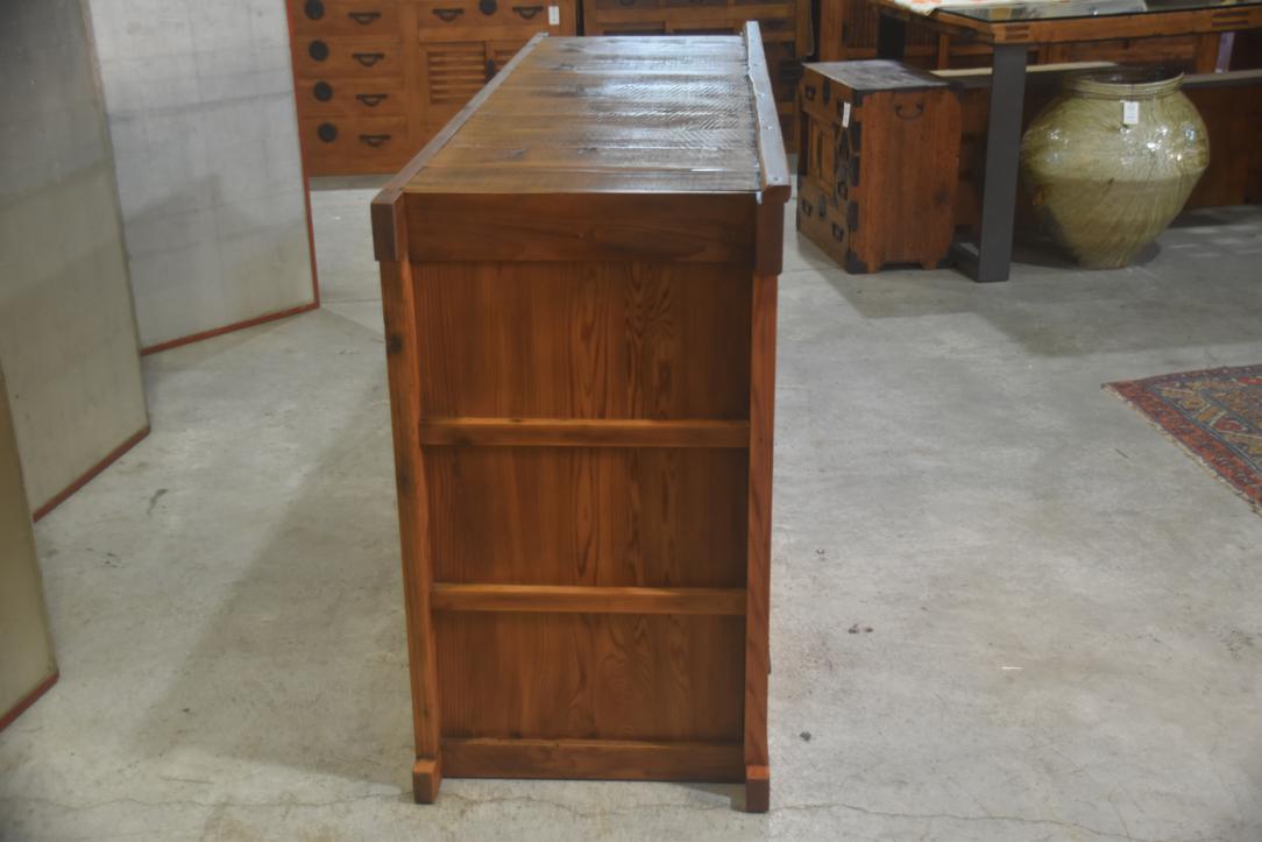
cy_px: 421
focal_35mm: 39
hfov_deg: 49.5
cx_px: 631
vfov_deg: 34.2
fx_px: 1367
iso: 900
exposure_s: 1/60
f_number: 4
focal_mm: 26
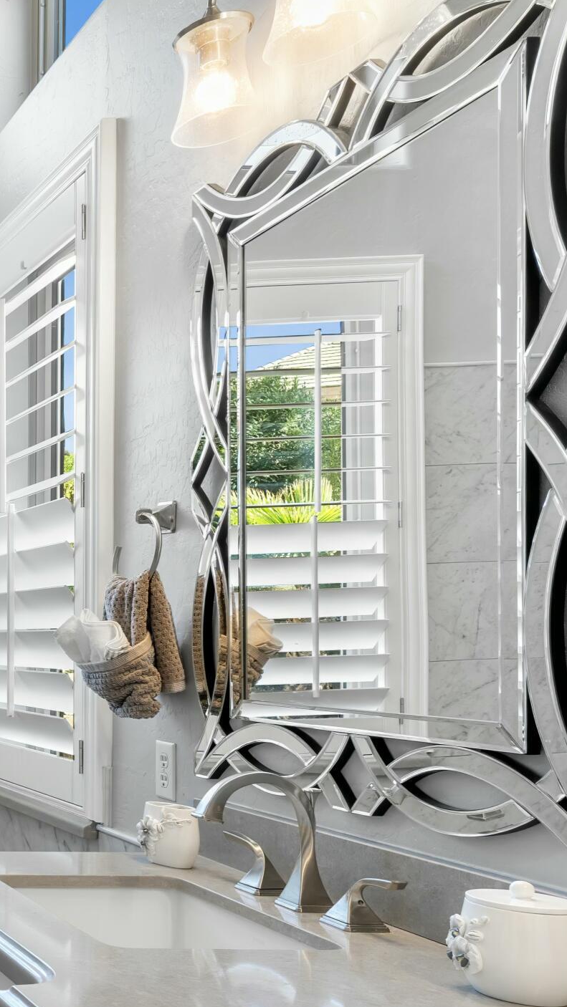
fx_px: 1016
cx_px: -428
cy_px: 599
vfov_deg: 52.5
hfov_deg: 21.6
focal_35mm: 38
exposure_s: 1/60
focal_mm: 17
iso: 800
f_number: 9
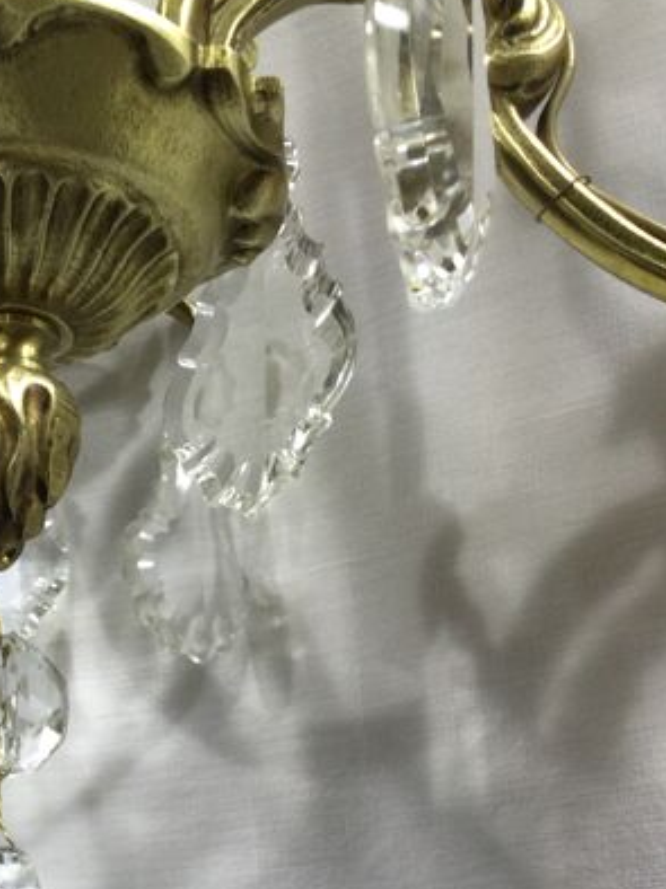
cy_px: 580
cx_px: -7
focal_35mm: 63
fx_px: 1618
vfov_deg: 30.6
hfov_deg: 22.3
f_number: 2.4
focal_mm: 3.3
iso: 32
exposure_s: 1/50
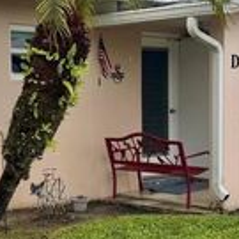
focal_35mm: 93
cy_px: 135
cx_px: 104
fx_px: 726
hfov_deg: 18.7
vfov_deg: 18.7
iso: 80
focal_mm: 6.76
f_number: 1.78
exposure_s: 1/1855
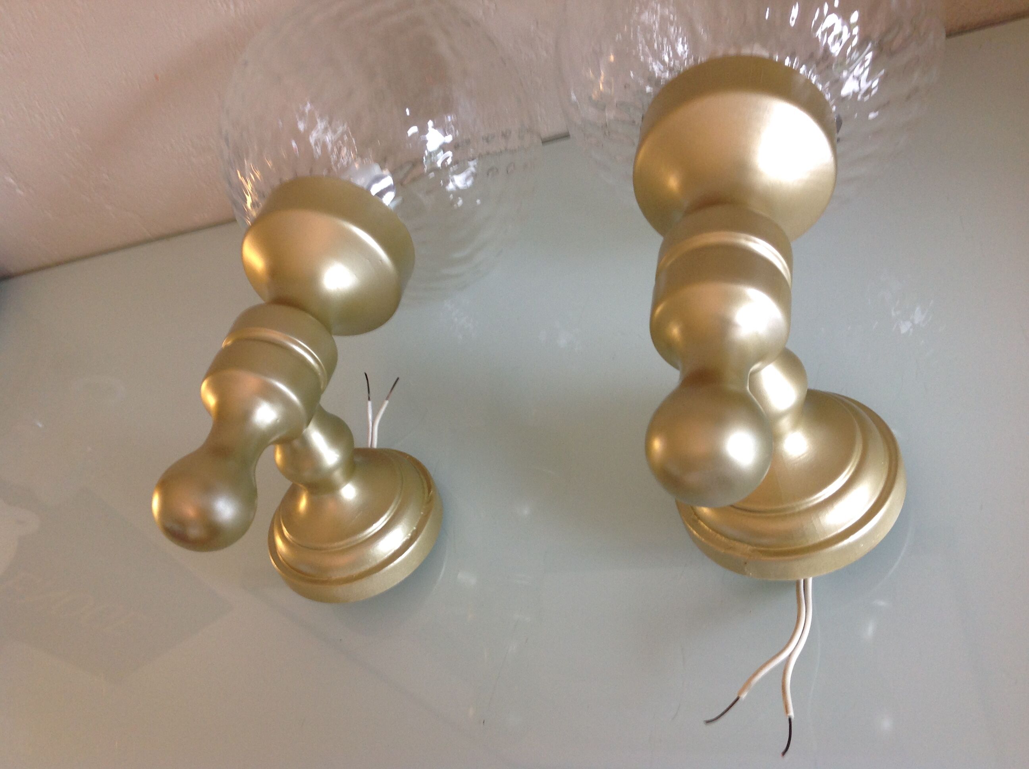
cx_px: 514
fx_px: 1039
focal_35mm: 35
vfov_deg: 40.6
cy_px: 384
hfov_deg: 52.7
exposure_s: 1/15
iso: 64
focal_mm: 4.28
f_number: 2.4
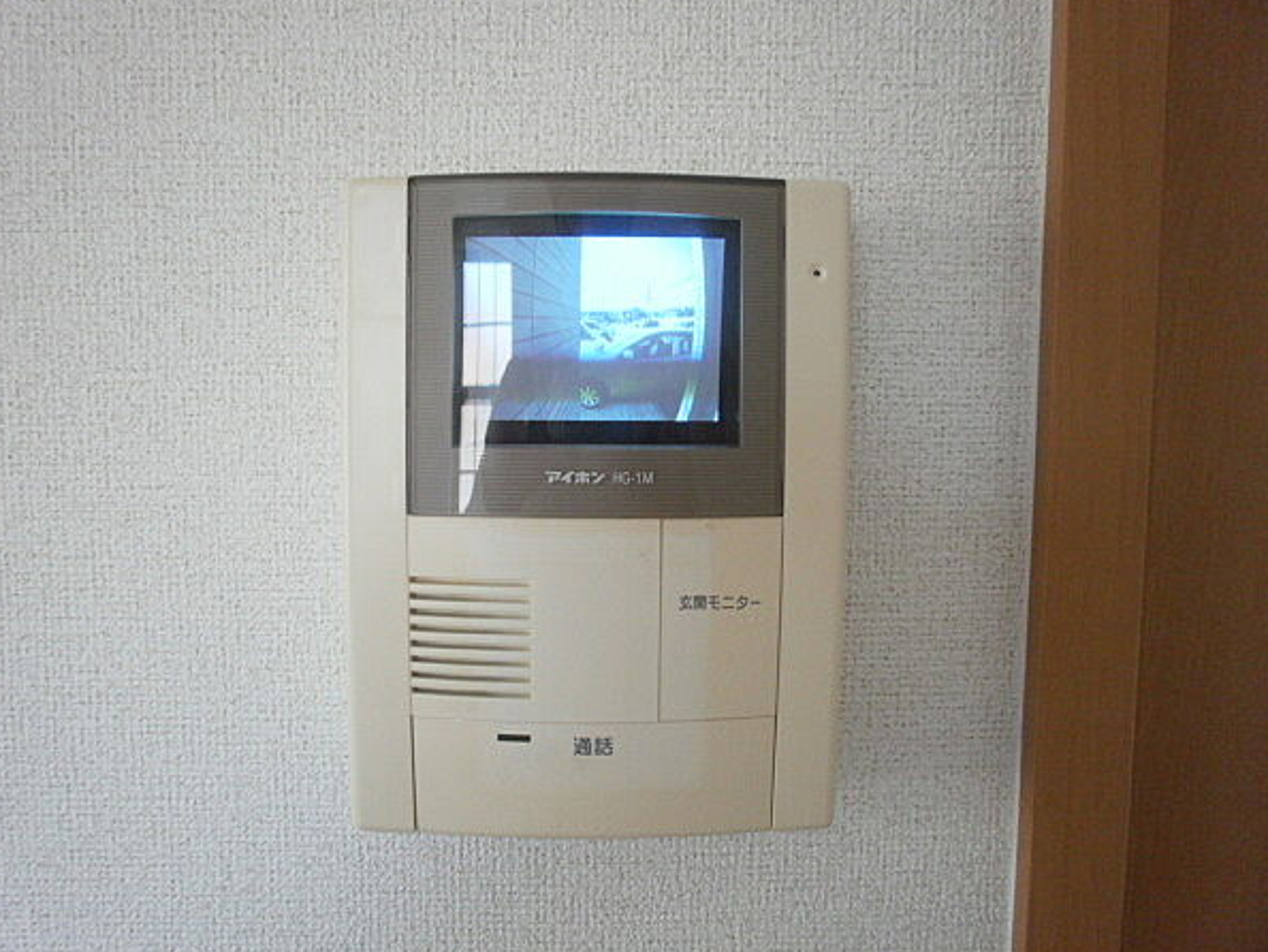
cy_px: 482
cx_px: 589
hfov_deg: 63.4
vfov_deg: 49.8
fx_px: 1026
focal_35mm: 28
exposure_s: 1/80
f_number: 2.6
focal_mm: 4.65
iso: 400
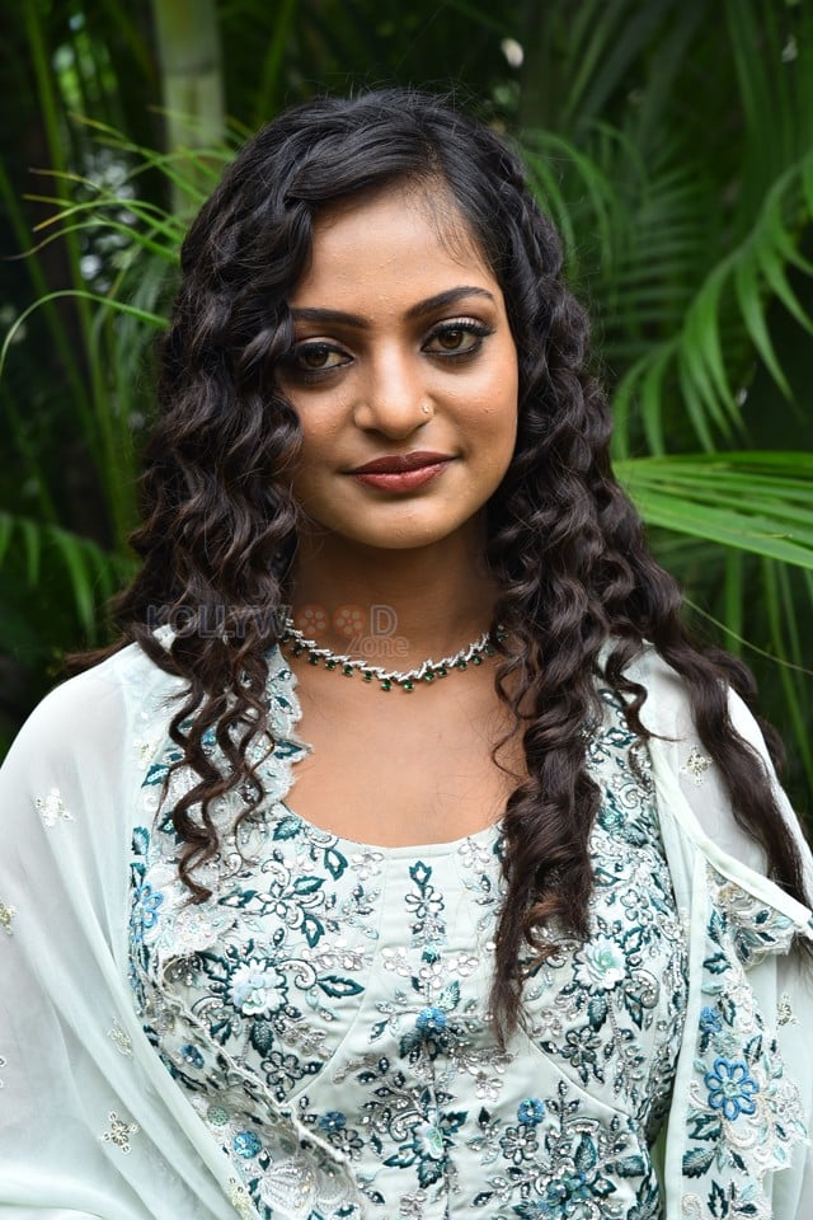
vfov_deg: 18.3
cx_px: 406
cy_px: 610
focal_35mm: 112
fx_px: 3794
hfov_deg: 12.2
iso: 400
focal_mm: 112
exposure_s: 1/125
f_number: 6.3
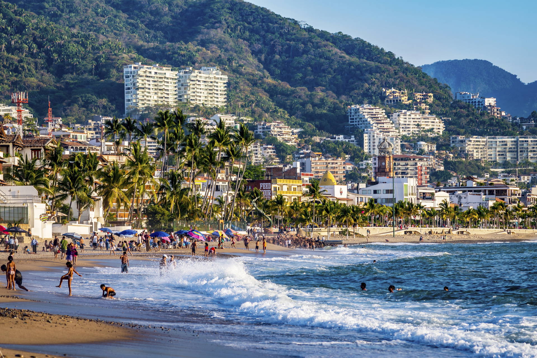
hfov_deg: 10.8
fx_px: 2834
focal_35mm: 190
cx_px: 268
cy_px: 179
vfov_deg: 7.2
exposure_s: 1/200
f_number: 10
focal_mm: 190
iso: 160
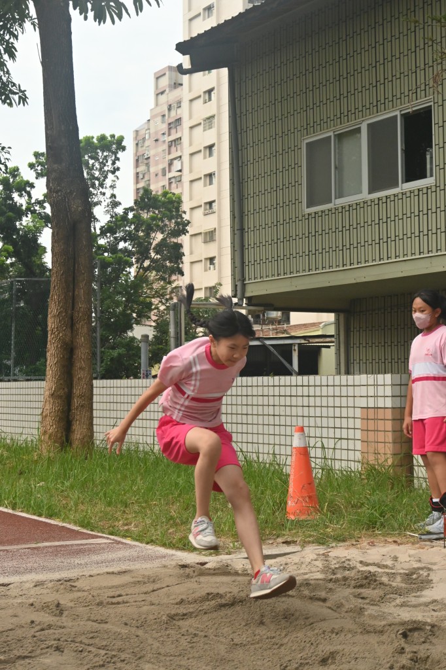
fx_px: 1088
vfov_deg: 34.2
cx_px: 223
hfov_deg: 23.2
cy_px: 335
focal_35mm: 58
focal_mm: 39
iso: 1000
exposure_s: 1/2500
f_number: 5.6
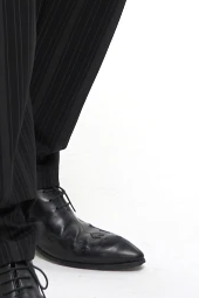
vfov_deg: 8.1
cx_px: 46
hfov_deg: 5.8
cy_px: -355
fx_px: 1973
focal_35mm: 238
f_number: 5
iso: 160
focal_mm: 30
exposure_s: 1/100
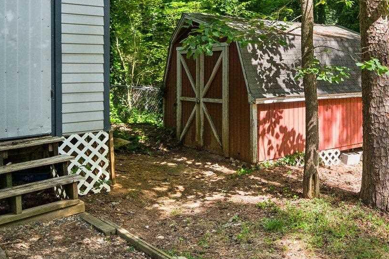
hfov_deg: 46.1
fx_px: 432
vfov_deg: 32.4
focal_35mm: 40
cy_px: 48
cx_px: 309
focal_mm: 16
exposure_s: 1/160
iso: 800
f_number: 4
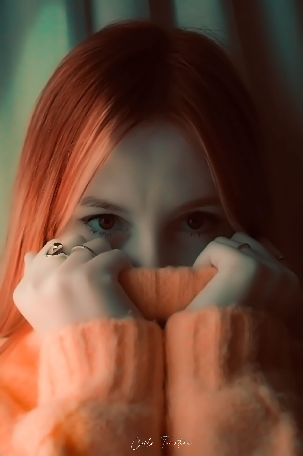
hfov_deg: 18.2
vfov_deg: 27.0
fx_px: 948
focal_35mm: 75
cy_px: 228
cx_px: 152
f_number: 5
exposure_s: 1/100
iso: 1000
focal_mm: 50
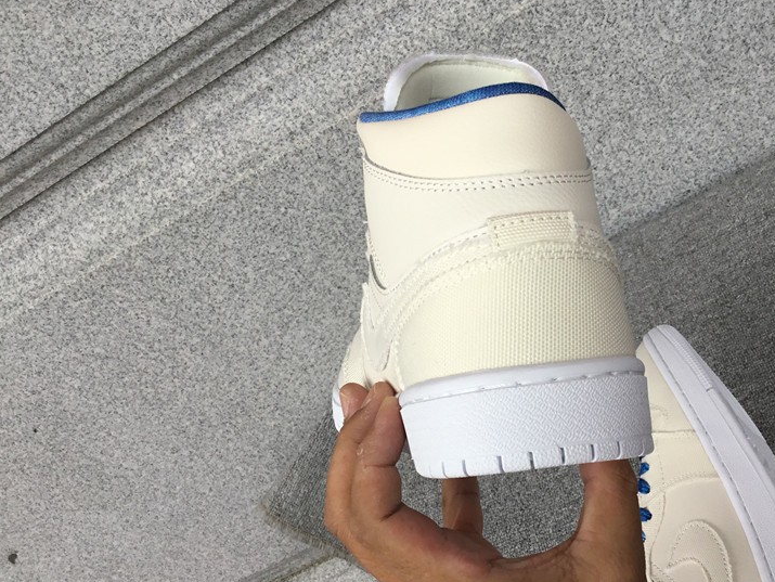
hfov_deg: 47.4
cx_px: 486
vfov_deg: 36.8
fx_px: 874
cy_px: 308
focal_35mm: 39
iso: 25
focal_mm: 3.3
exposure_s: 1/234
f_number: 2.4
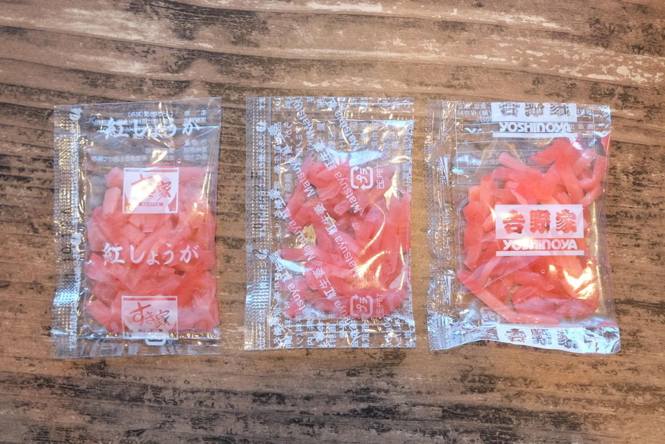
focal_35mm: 61
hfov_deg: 32.9
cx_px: 332
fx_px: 1127
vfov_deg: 22.3
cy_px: 222
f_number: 7.1
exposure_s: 1/60
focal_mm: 40.7
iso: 4000
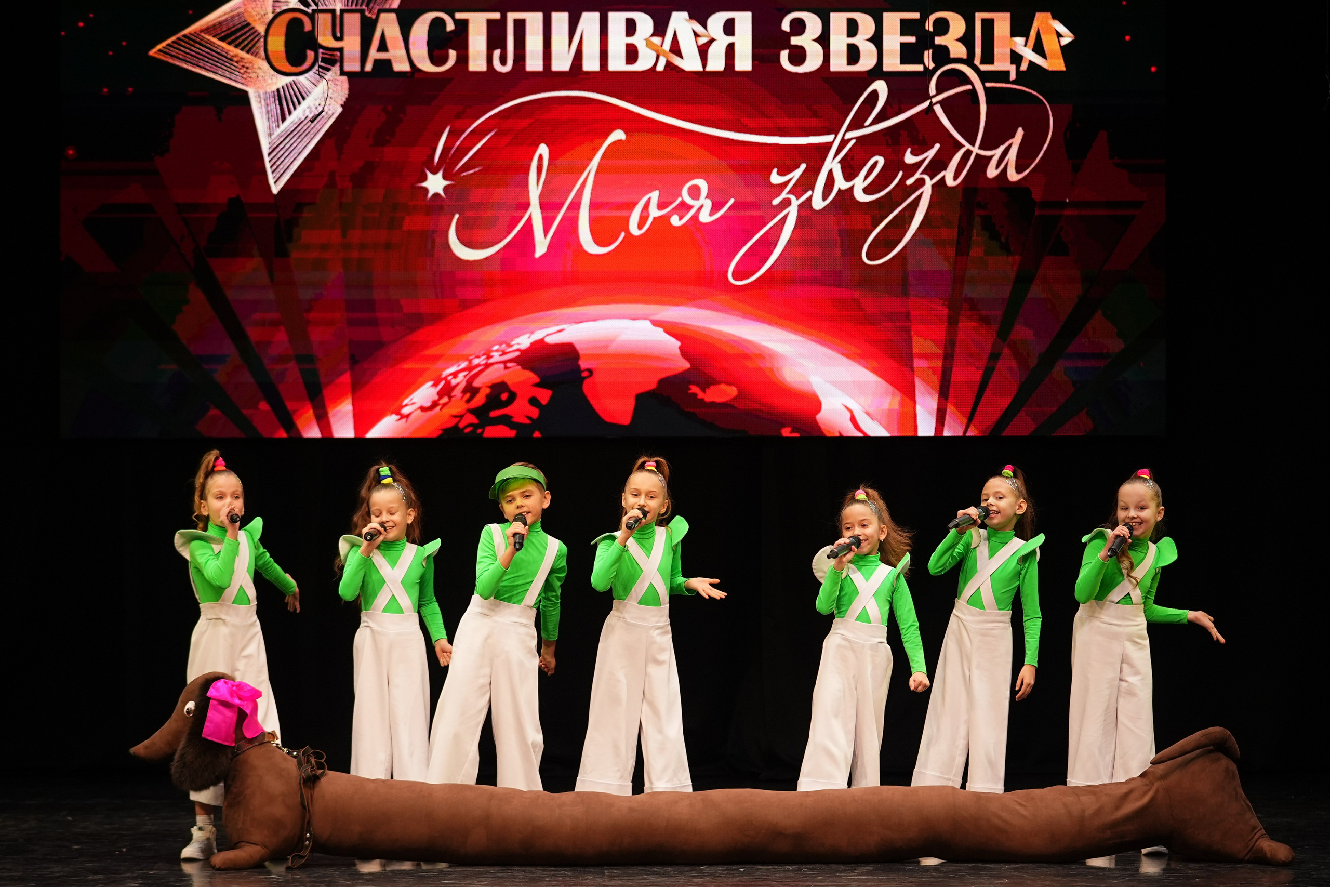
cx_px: 665
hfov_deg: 15.5
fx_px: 4877
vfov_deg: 10.4
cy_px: 444
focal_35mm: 132
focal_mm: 88
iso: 800
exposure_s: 1/400
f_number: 2.8
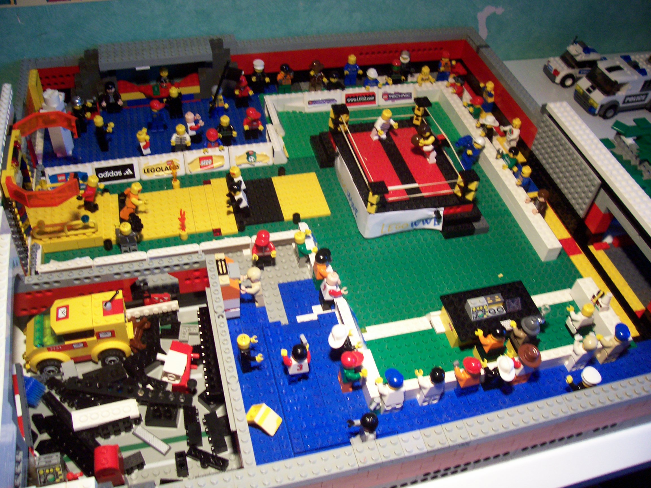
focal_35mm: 34
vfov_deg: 41.8
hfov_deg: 54.0
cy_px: 244
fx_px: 639
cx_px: 326
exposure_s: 1/20.2
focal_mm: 5.6
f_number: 2.7
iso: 160
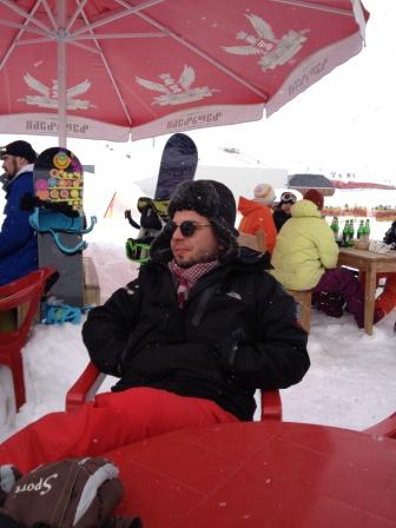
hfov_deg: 40.7
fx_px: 534
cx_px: 198
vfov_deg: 52.6
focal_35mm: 35
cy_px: 264
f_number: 2.4
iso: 50
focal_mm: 4.28
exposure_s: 1/1972
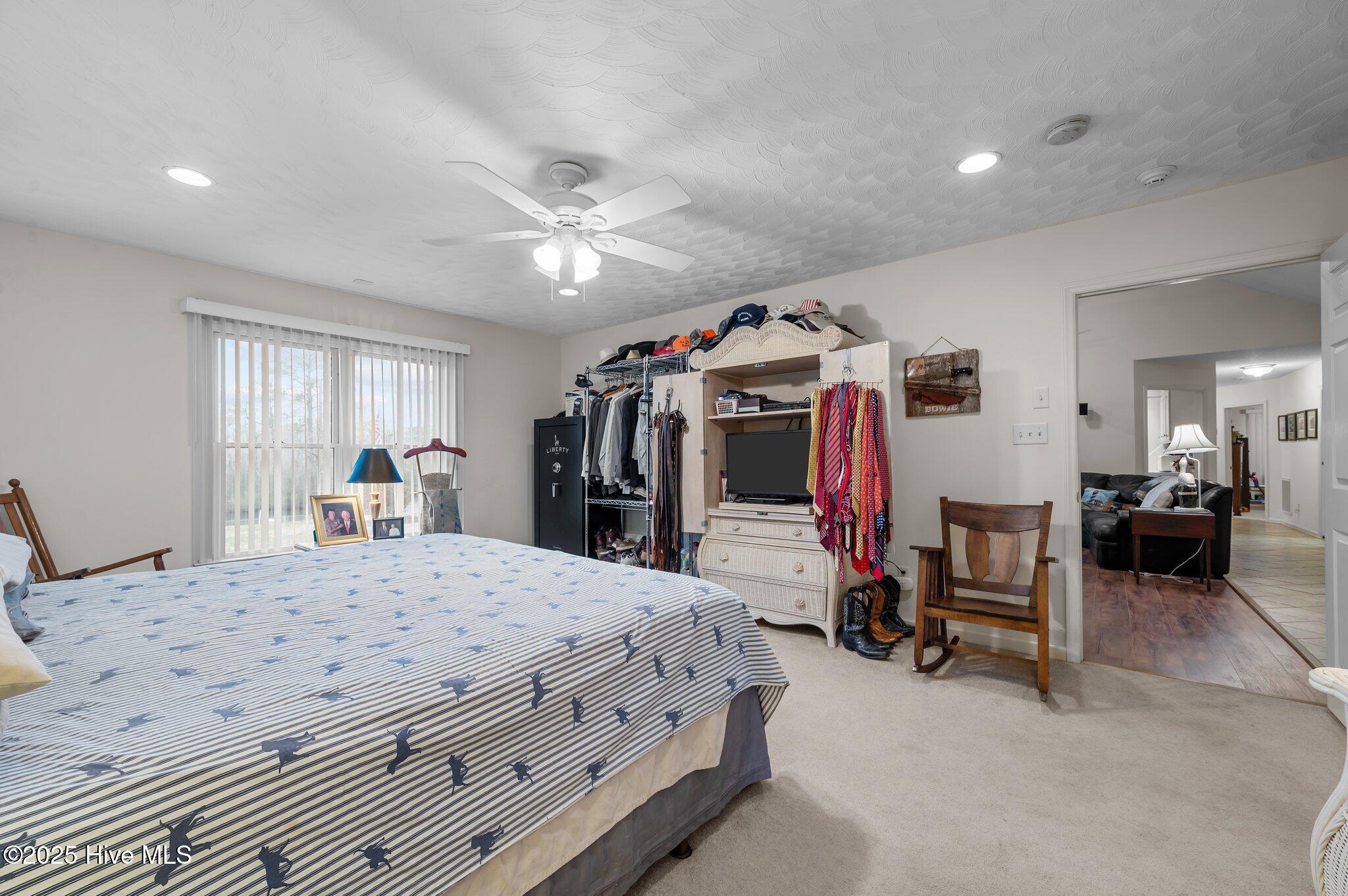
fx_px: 524
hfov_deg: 104.3
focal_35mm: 14
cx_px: 674
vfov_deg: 81.1
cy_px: 448
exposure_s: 1/2.5
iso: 250
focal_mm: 14
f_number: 8
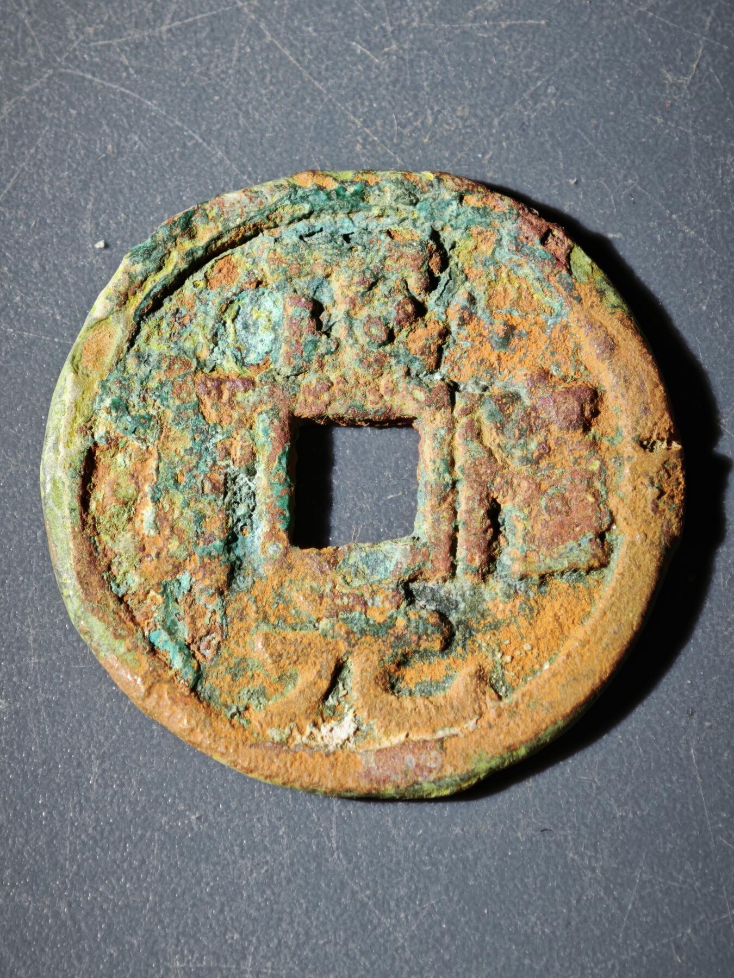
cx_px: 367
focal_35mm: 112
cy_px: 489
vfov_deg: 17.6
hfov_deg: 13.2
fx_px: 3166
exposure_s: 1/100
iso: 250
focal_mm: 9
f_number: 2
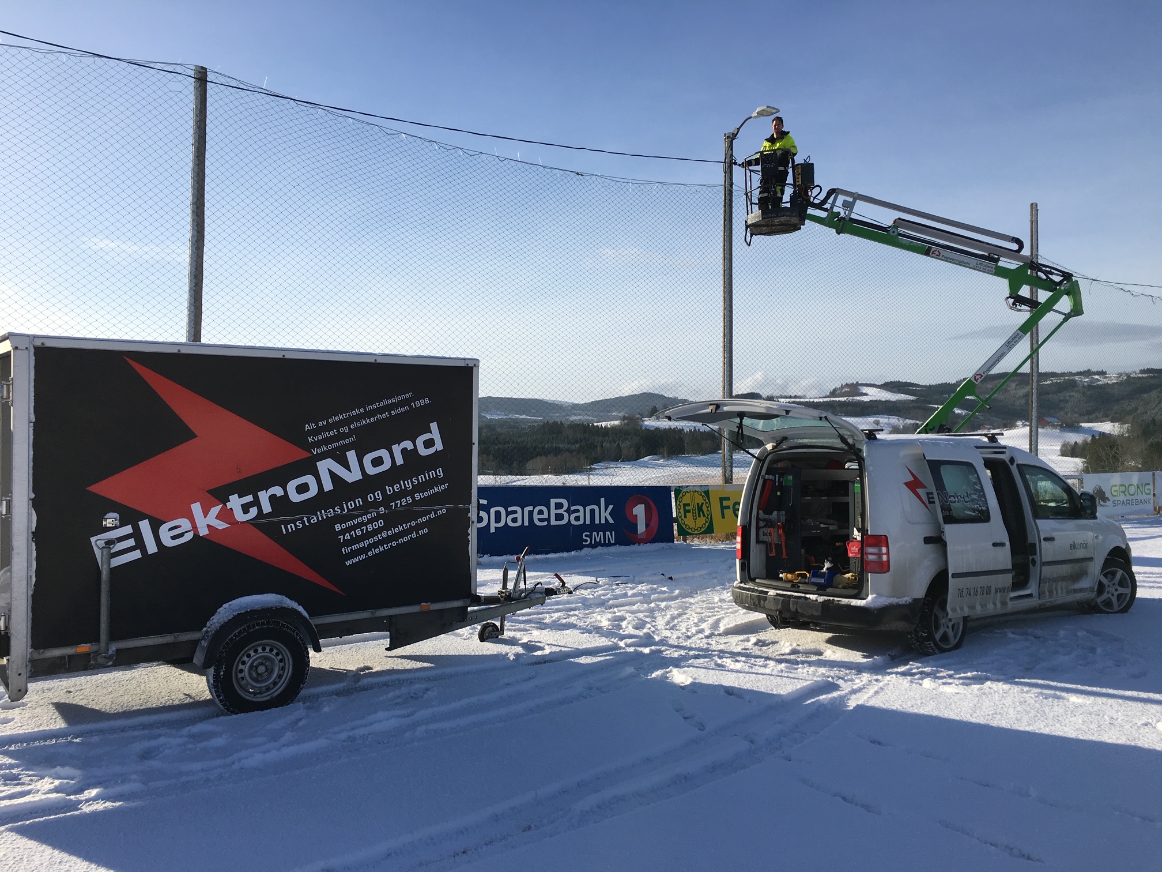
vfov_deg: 48.2
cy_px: 436
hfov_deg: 61.7
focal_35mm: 29
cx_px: 581
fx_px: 973
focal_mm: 4.15
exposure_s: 1/2079
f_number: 2.2
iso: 25
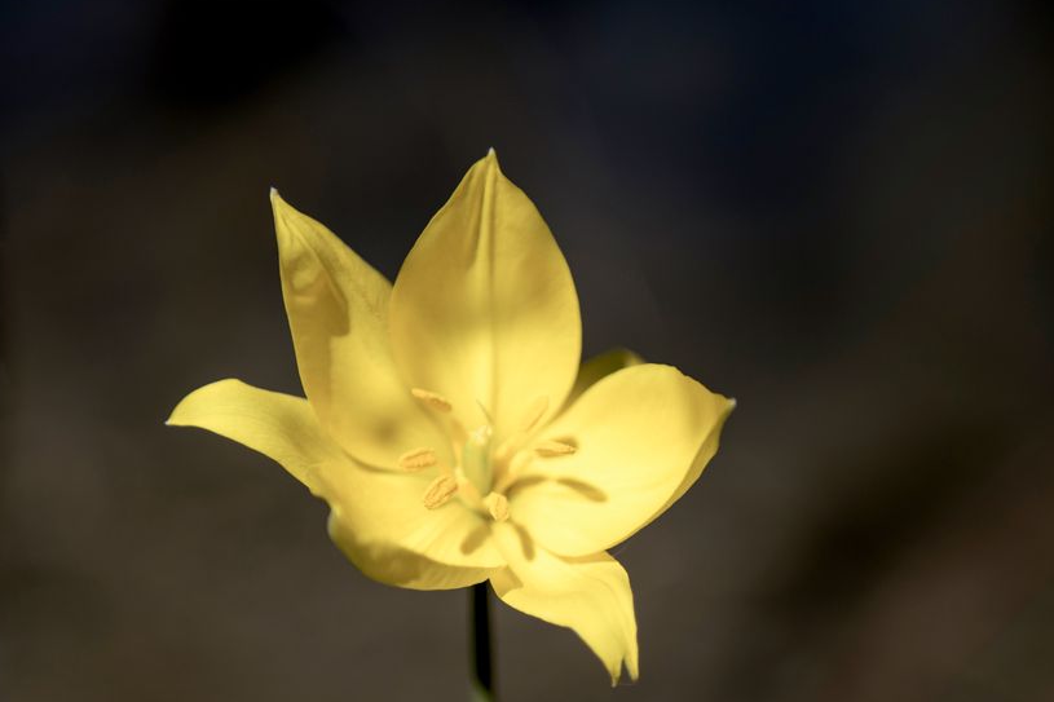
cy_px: 543
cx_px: 590
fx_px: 3220
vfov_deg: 12.4
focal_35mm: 110
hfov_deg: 18.6
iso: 200
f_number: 2.8
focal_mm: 70
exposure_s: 1/4000
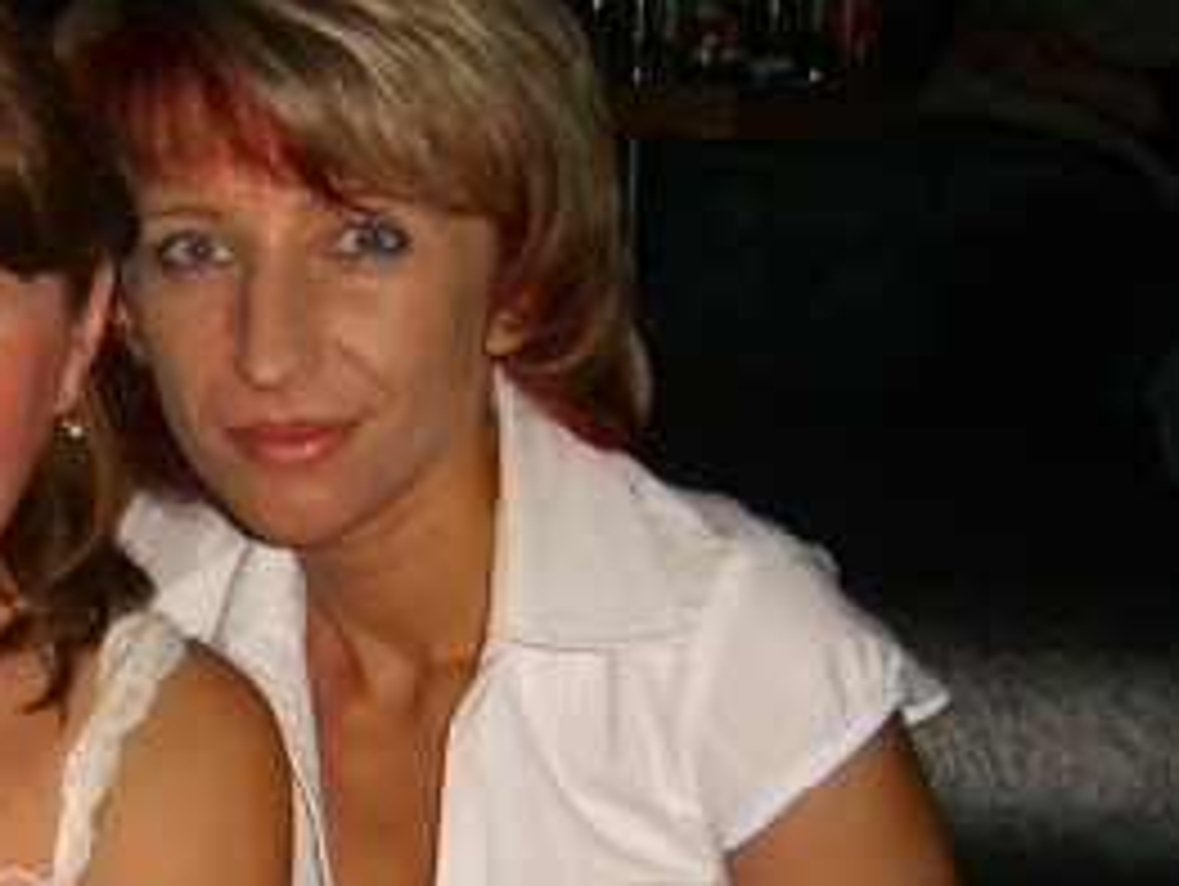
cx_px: 144
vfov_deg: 16.9
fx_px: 2966
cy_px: 720
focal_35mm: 87
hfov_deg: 22.0
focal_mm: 7.9
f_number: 2.8
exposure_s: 1/60
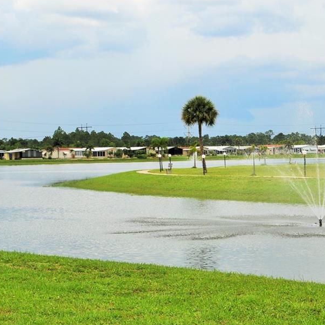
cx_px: 142
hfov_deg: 18.1
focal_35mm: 96
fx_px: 1020
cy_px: 147
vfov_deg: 18.1
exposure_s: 1/200
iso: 100
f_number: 11
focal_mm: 44
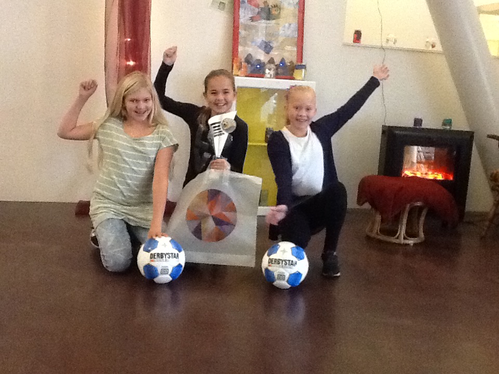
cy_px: 187
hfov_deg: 42.9
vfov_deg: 32.9
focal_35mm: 44
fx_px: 634
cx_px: 250
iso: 400
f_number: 2.4
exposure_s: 1/15
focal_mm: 2.03
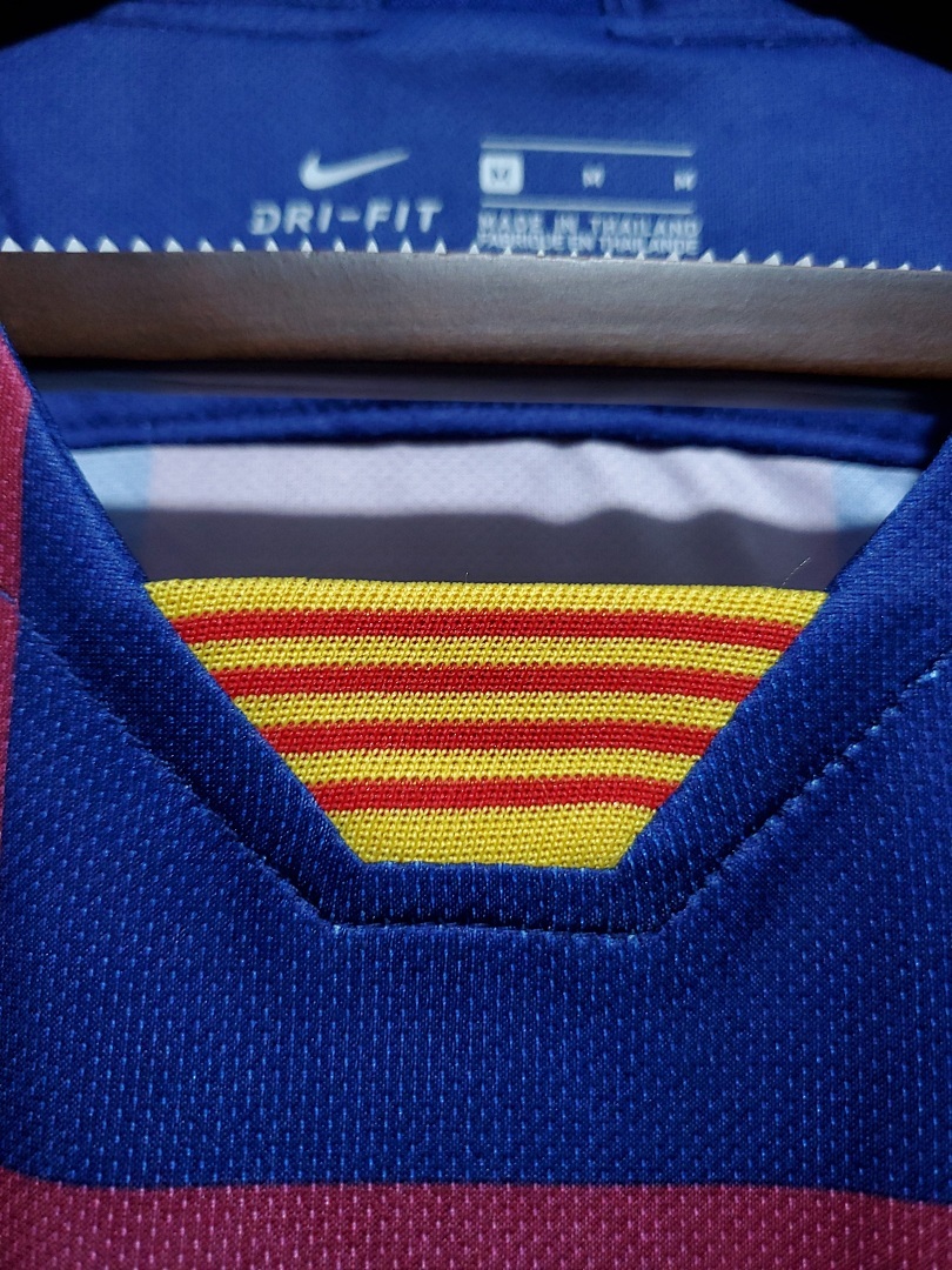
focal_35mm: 26
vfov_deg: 67.3
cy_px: 635
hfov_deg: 53.1
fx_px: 953
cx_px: 476
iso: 200
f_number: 1.5
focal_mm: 4.3
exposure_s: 1/30
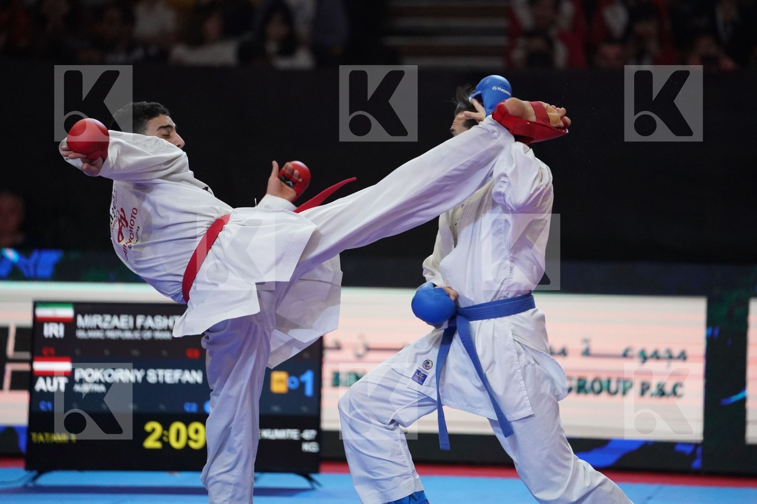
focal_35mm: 200
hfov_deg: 10.3
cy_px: 252
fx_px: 4205
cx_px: 378
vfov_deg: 6.9
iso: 5000
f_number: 2.8
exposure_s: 1/1000
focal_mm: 200
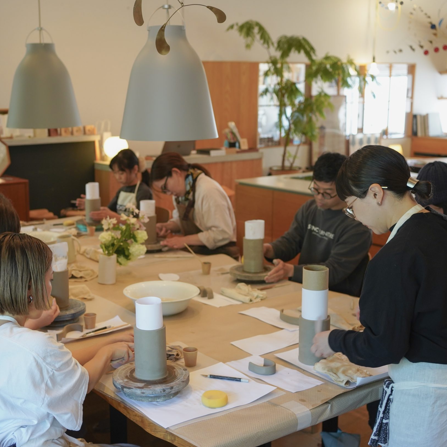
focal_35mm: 47
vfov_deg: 36.1
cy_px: 235
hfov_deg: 35.9
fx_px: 687
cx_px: 167
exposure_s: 1/125
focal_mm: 35
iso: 800
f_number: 3.5
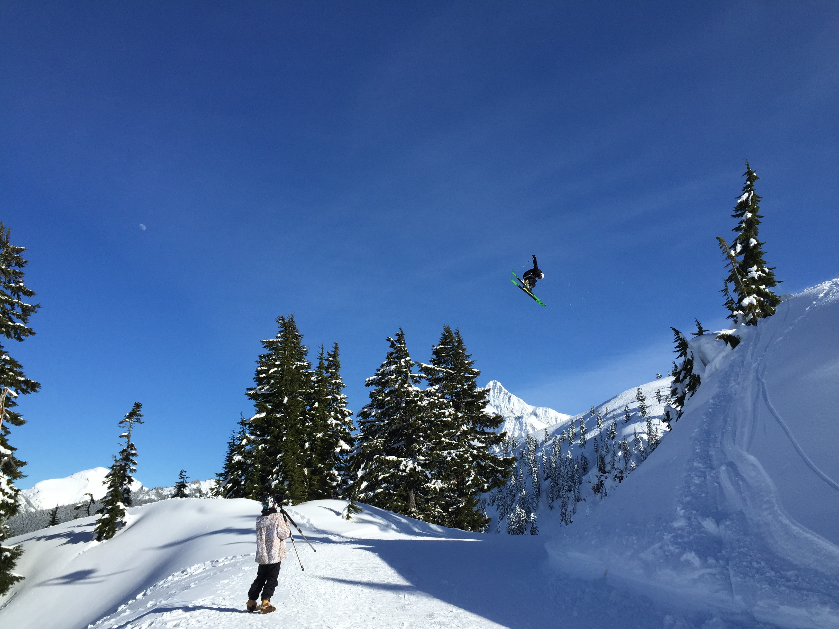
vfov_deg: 48.2
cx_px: 420
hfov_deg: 61.7
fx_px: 703
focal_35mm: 29
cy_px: 314
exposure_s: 1/3597
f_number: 2.2
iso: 32
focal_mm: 4.15
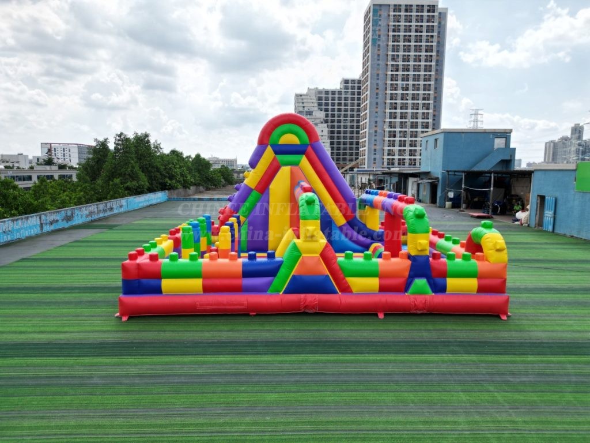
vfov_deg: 56.8
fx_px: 409
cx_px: 295
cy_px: 222
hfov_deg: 71.6
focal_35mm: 24
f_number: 1.7
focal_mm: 6.72
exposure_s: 1/2500
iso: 100
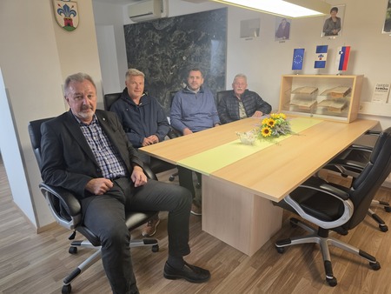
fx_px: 260
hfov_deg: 73.9
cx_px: 196
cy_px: 147
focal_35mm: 23
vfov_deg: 58.9
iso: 200
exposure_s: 1/100
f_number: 1.7
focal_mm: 6.3
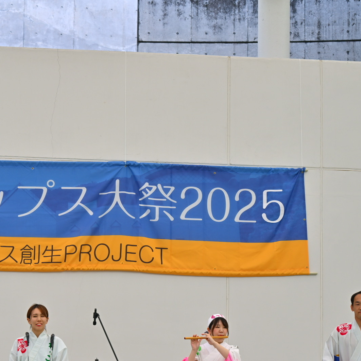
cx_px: 65
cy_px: 260
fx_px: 1522
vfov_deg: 13.5
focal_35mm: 129
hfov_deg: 13.5
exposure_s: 1/320
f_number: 4.5
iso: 80
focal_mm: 70
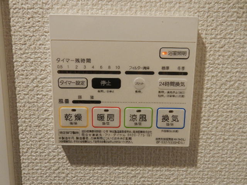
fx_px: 178
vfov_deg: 54.9
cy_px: 92
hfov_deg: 69.4
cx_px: 124
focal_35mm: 25
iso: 400
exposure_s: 1/20
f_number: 3.7
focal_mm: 4.5
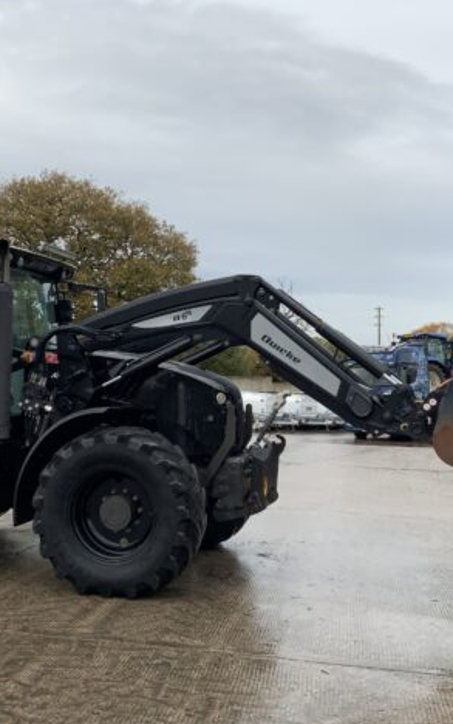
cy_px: 357
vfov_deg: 47.2
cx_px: 193
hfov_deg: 30.5
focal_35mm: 42
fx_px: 829
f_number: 1.8
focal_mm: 3
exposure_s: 1/883
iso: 16
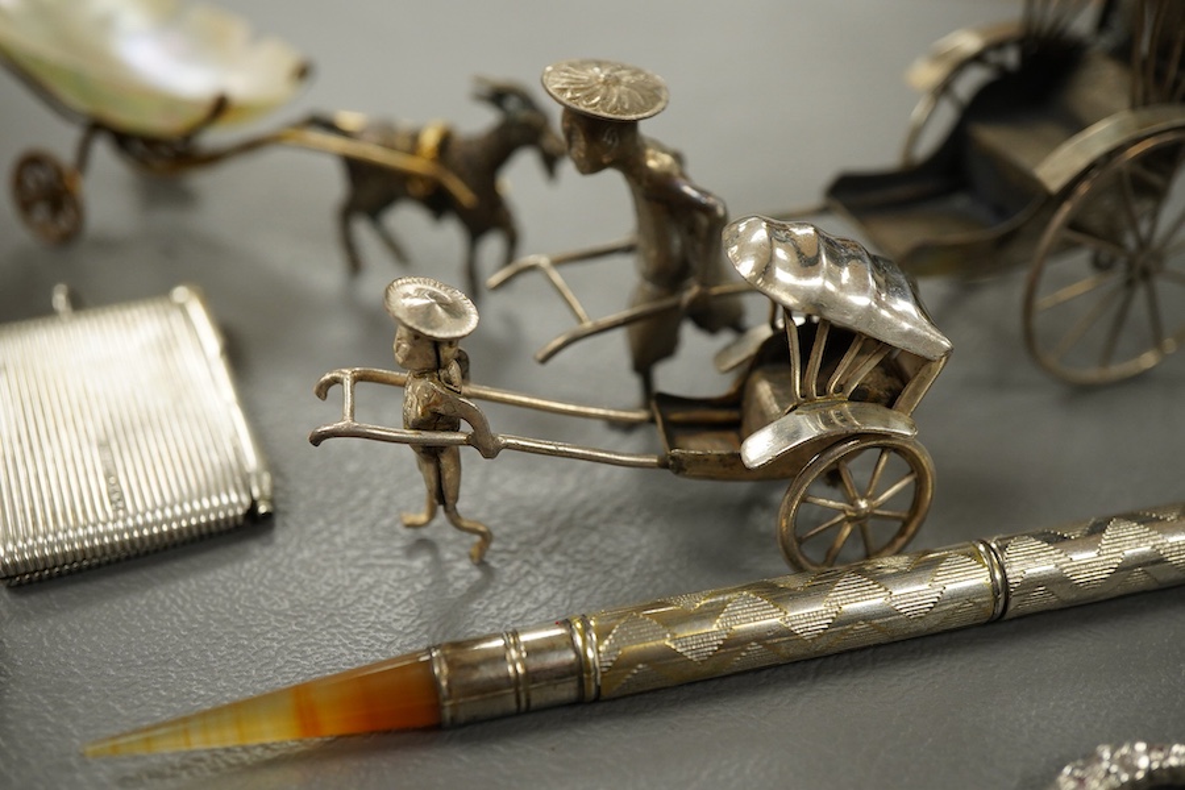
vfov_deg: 29.9
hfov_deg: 43.6
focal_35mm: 45
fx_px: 1481
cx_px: 592
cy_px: 395
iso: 1250
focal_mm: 30
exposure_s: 1/125
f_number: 8
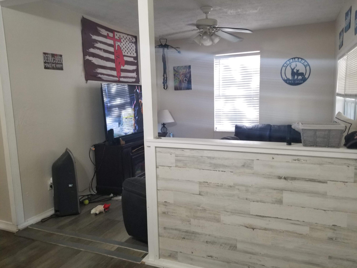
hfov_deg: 67.3
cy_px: 134
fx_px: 268
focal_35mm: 26
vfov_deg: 53.1
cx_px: 178
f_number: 1.7
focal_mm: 4.3
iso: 200
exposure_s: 1/30
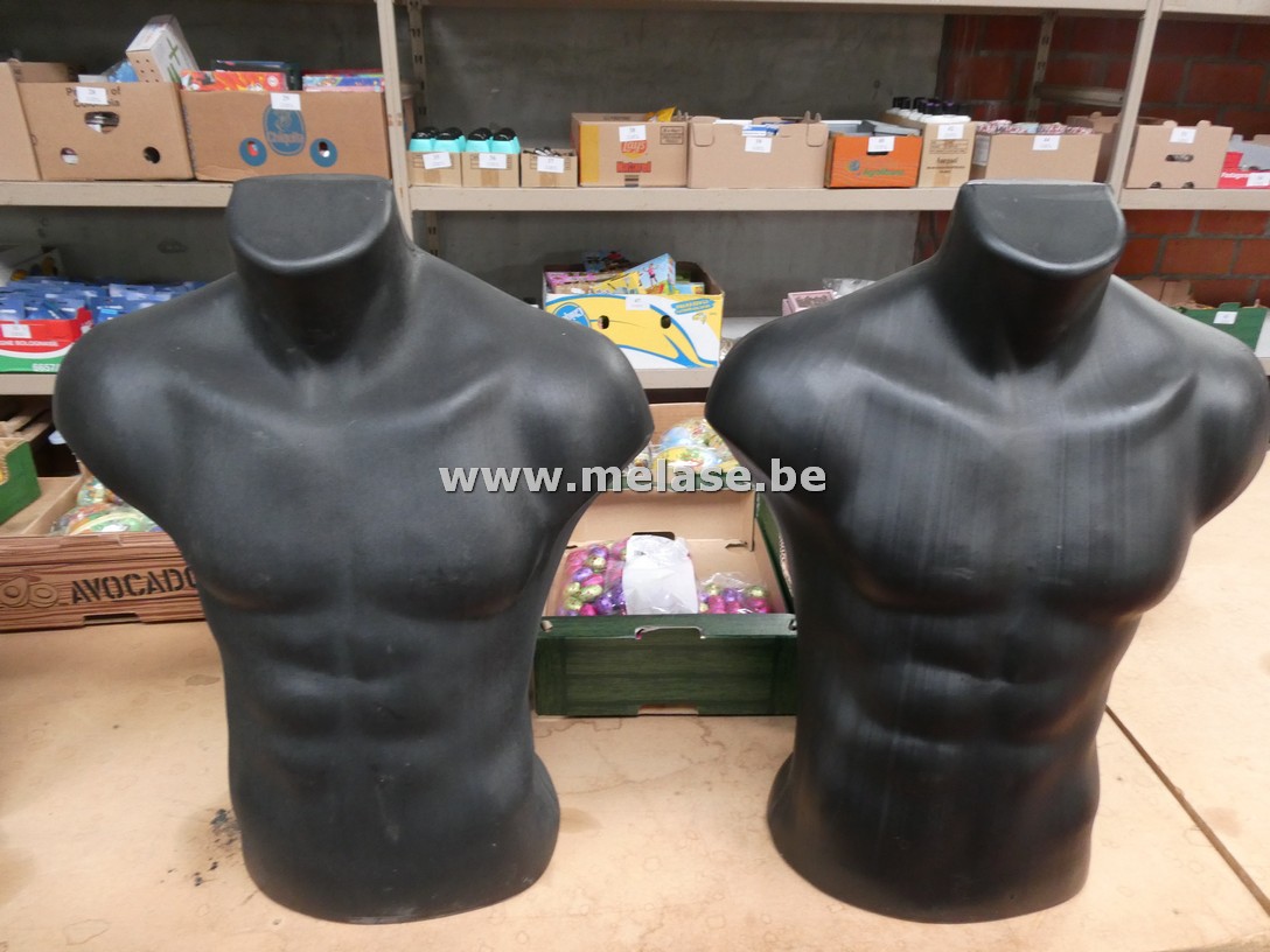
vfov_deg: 56.8
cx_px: 635
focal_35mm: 24
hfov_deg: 71.6
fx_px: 881
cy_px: 476
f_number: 3.3
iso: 400
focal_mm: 4.3
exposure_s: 1/60
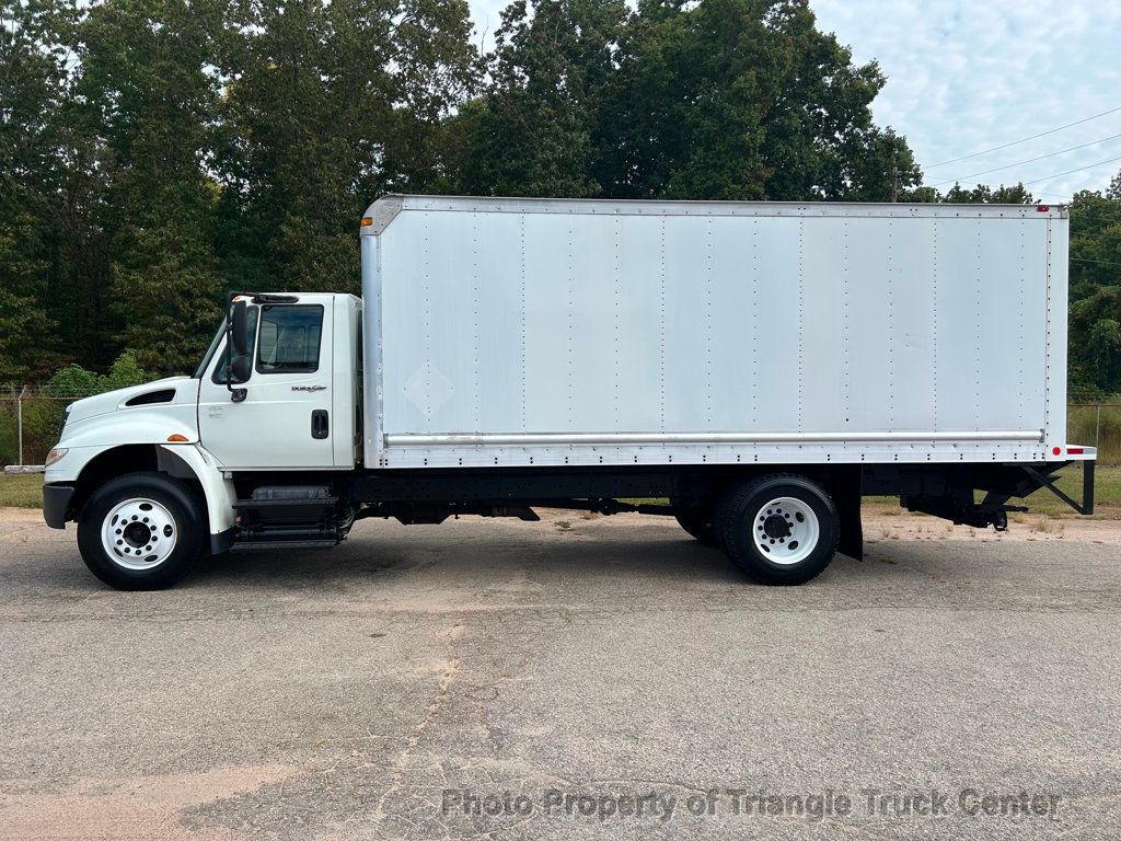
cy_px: 420
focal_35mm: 26
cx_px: 560
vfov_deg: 53.1
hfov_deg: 67.3
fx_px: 842
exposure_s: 1/4630
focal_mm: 5.7
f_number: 1.5
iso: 50
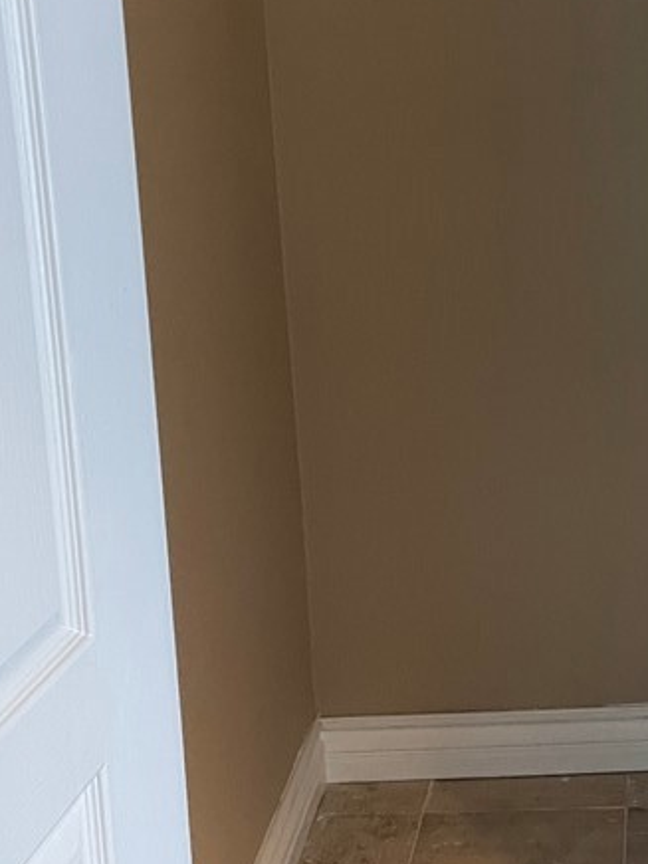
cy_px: 224
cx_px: 698
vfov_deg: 31.2
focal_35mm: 61
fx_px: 1523
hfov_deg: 22.8
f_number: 1.6
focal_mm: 5.1
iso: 500
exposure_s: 1/60
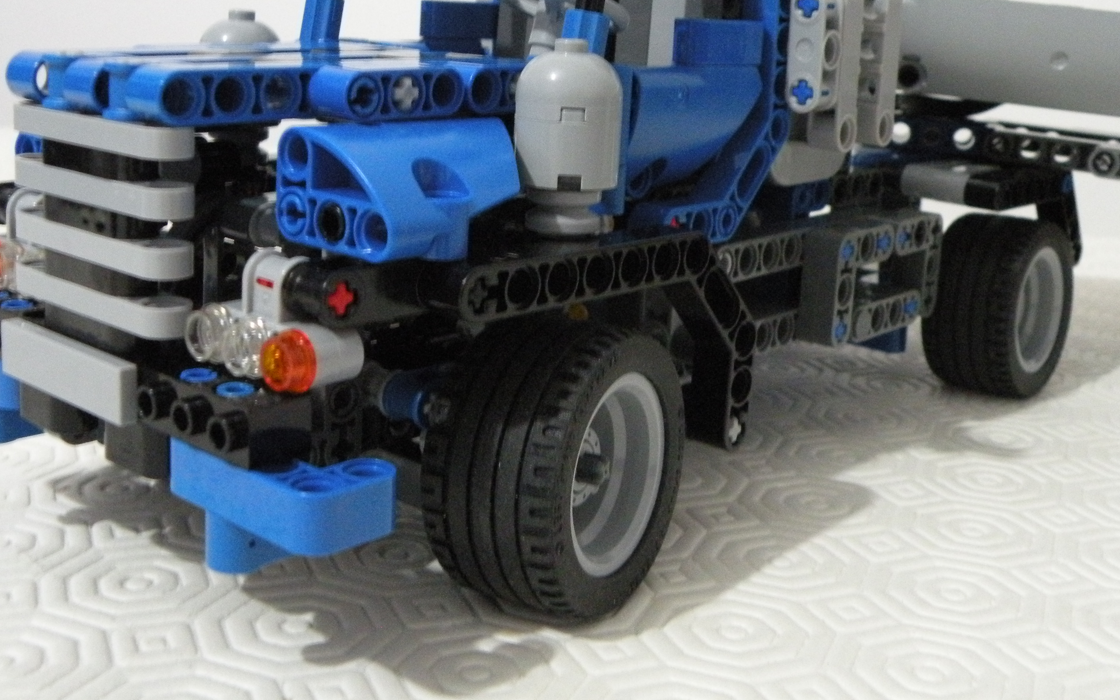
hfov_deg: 44.4
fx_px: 1373
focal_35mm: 45
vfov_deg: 28.3
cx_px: 571
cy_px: 205
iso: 467
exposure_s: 1/8
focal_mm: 5.8
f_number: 3.2
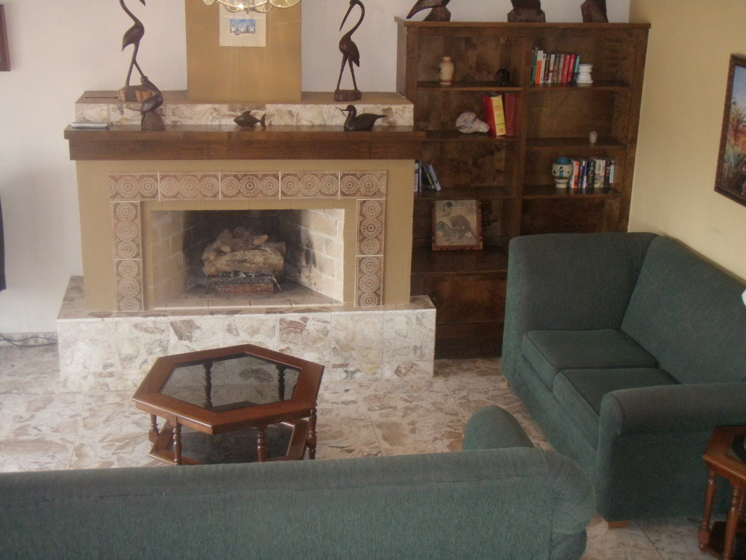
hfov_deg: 37.5
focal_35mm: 51
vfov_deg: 28.6
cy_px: 280
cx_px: 373
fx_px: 1099
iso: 320
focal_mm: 9.13
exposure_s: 1/40
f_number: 4
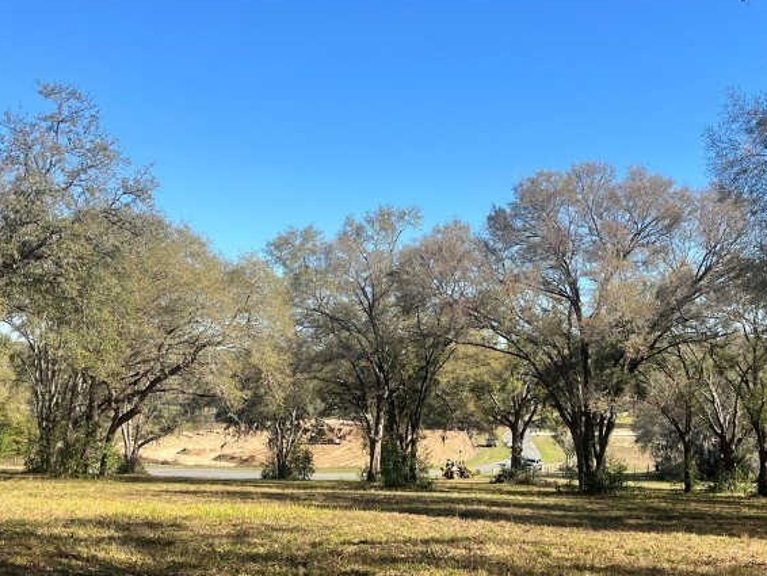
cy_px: 371
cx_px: 381
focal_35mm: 47
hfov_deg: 40.4
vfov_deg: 30.7
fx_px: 1042
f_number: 1.6
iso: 50
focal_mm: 5.1
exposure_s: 1/1832
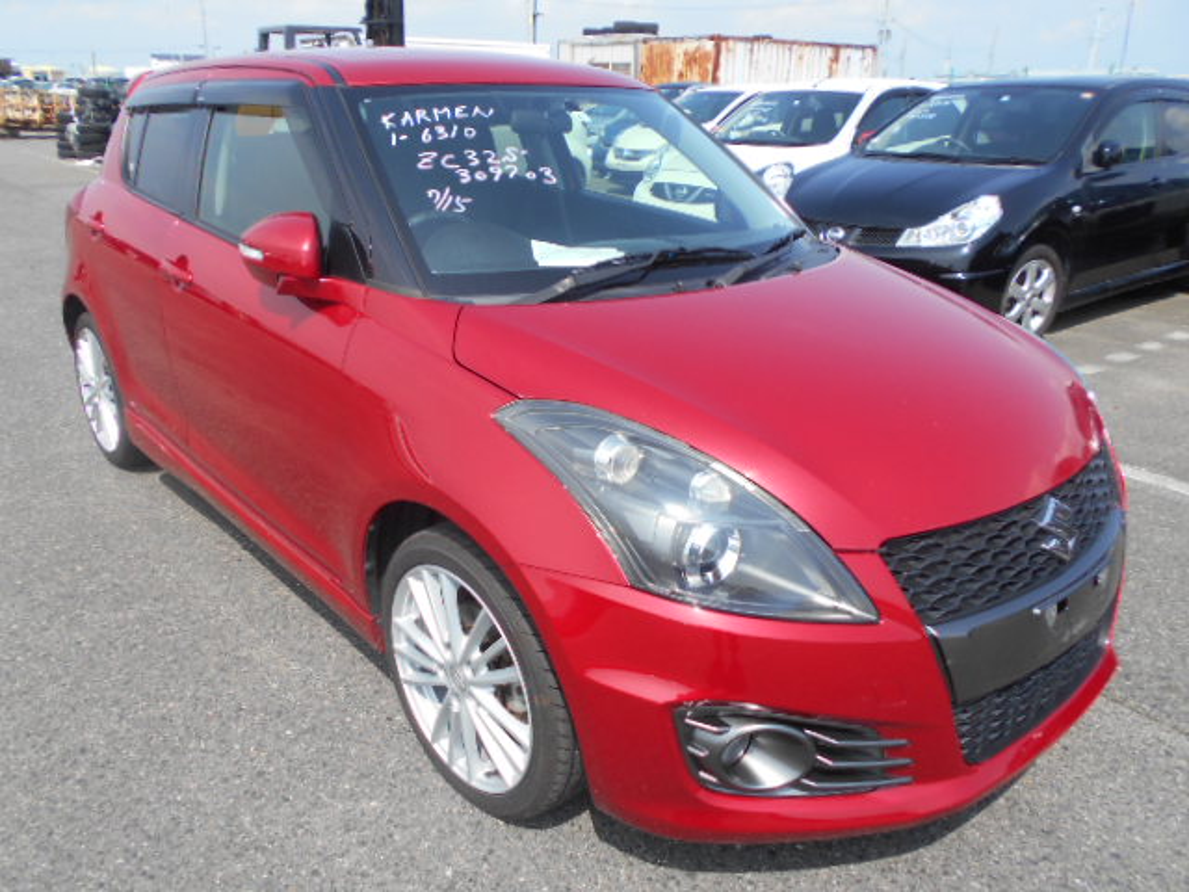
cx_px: 594
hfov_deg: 67.3
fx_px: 893
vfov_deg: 53.1
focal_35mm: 26
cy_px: 446
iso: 80
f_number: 3.2
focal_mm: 4.6
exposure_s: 1/800
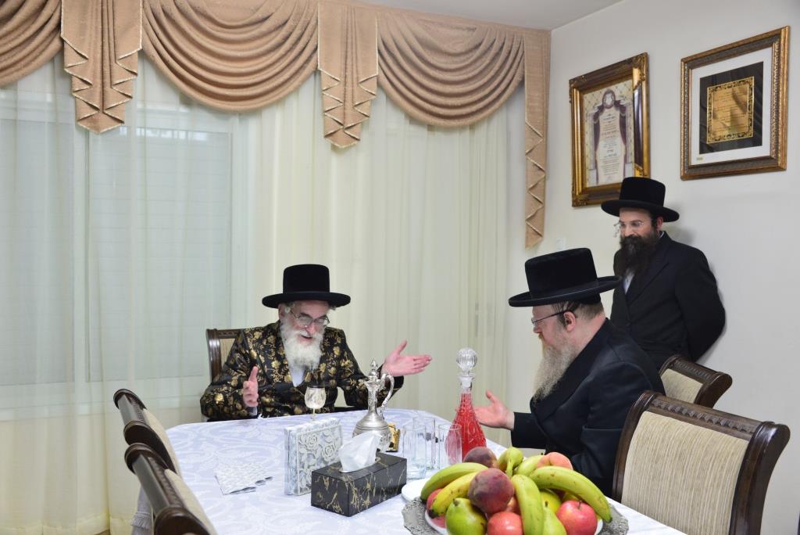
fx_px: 778
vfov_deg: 37.9
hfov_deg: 54.4
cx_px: 400
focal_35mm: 35
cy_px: 268
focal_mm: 35
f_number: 5.6
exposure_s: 1/100
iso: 2500
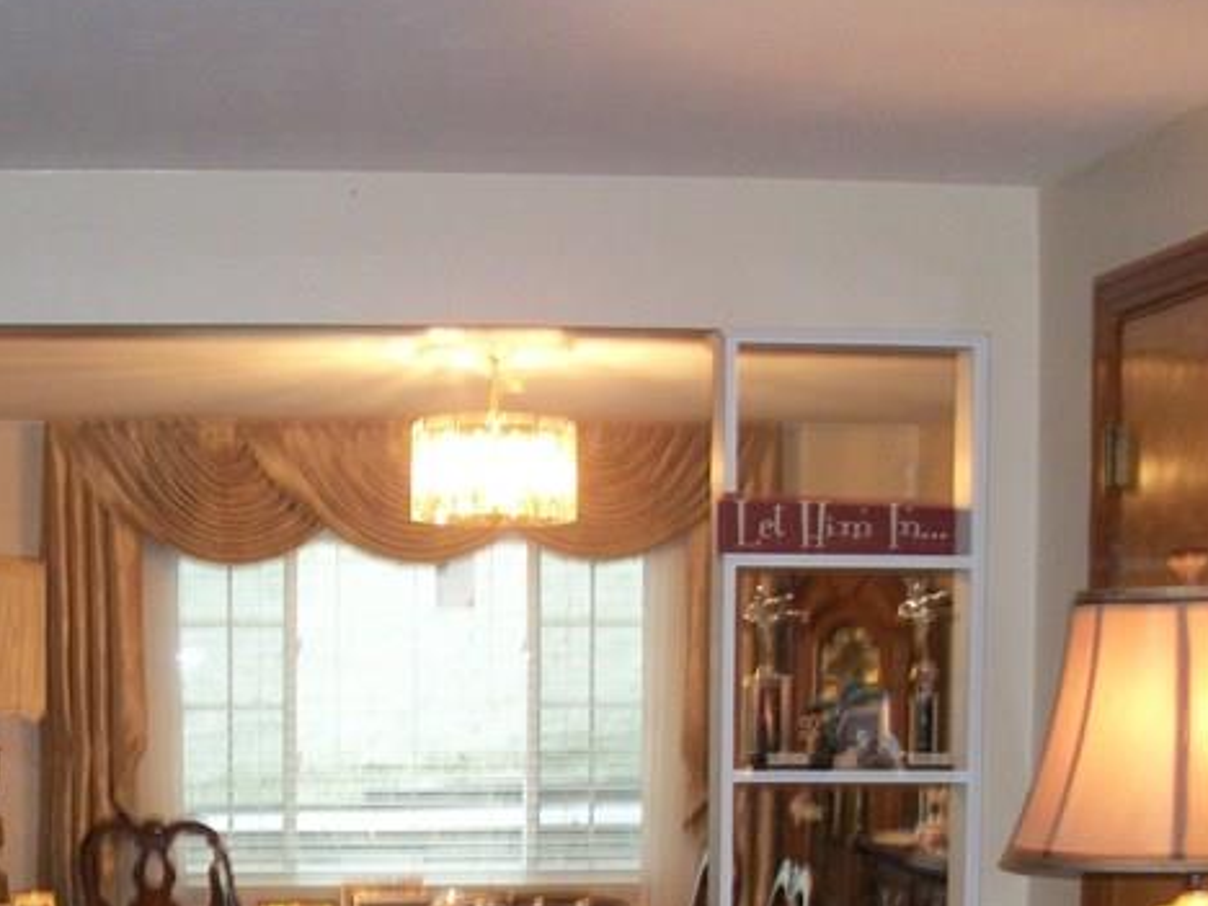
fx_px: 2443
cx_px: 196
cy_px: 916
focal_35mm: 70
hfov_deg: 27.1
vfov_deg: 20.3
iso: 160
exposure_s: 1/30
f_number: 2.9
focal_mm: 5.7
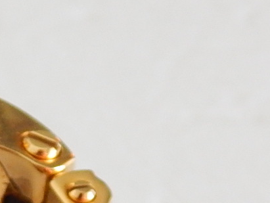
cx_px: -124
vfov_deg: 7.0
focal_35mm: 210
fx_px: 1639
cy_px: 329
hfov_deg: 9.2
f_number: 3.8
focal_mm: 9.7
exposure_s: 1/125
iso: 400
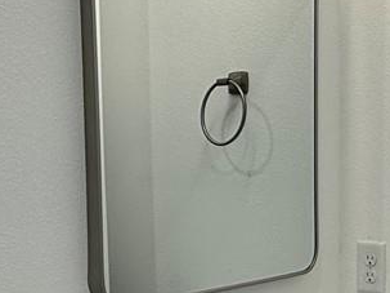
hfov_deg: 26.3
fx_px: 833
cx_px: 232
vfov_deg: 19.5
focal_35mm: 74
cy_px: 263
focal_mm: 2.22
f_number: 2.2
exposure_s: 1/120
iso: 80
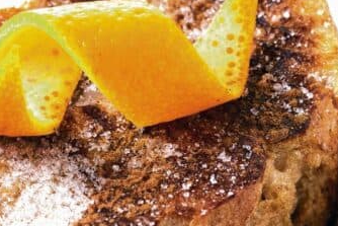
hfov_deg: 10.2
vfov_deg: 6.8
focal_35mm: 202
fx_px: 1897
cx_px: 166
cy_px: 155
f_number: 9
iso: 100
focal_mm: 60
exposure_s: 1/200
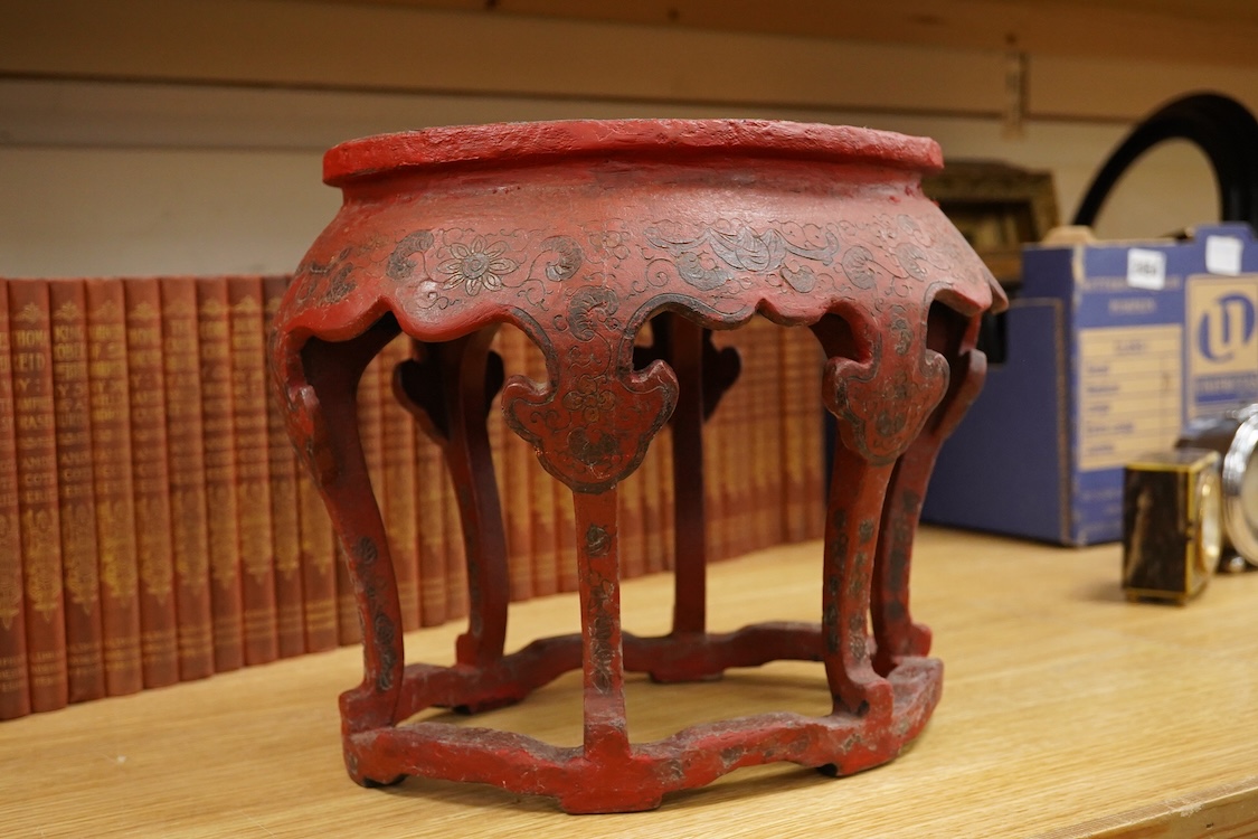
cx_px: 629
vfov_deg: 29.9
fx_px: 1572
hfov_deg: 43.6
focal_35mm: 45
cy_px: 420
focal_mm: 30
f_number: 8
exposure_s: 1/160
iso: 2500
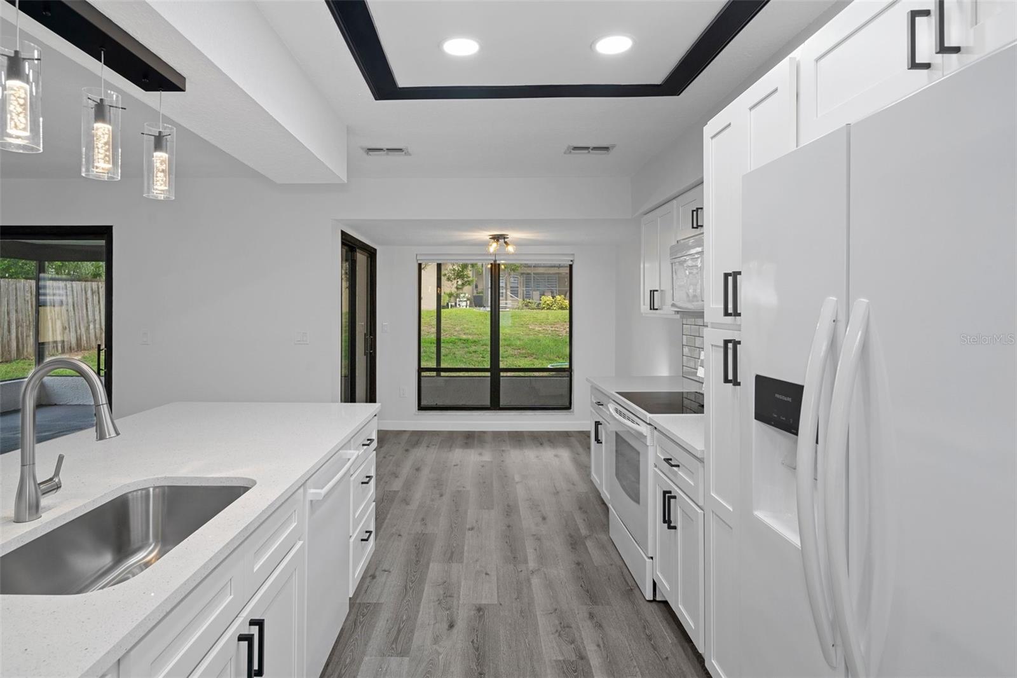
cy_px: 339
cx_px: 508
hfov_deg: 90.0
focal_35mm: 18
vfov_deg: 67.4
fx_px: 508
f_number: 8
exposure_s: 1/2
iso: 320
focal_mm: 18
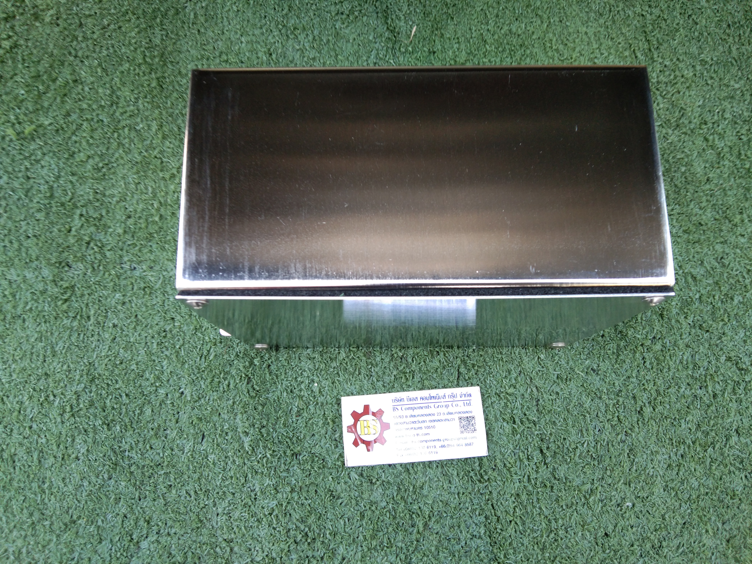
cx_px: 376
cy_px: 282
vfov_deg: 46.8
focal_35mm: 30
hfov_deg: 60.0
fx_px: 652
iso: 91
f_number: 2.2
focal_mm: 3.65
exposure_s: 1/50
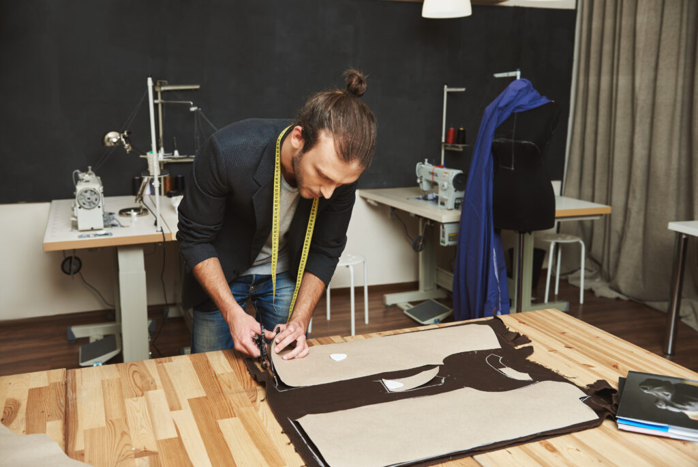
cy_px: 234
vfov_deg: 36.9
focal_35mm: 36
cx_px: 349
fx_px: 698
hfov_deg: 53.1
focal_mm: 36
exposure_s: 1/160
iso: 100
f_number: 4
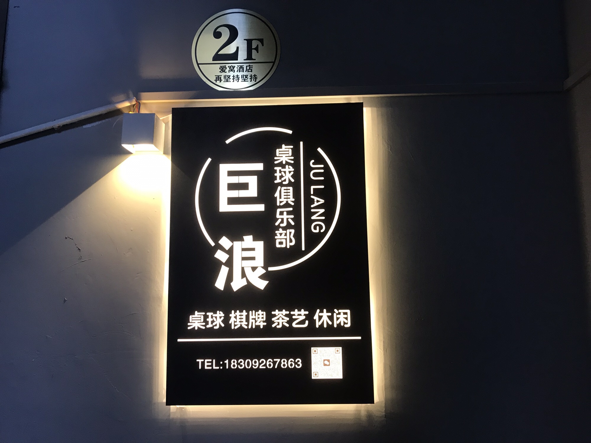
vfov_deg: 49.7
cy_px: 222
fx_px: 478
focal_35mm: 28
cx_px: 296
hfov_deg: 63.4
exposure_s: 1/20
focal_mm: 3.99
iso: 32
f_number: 1.8
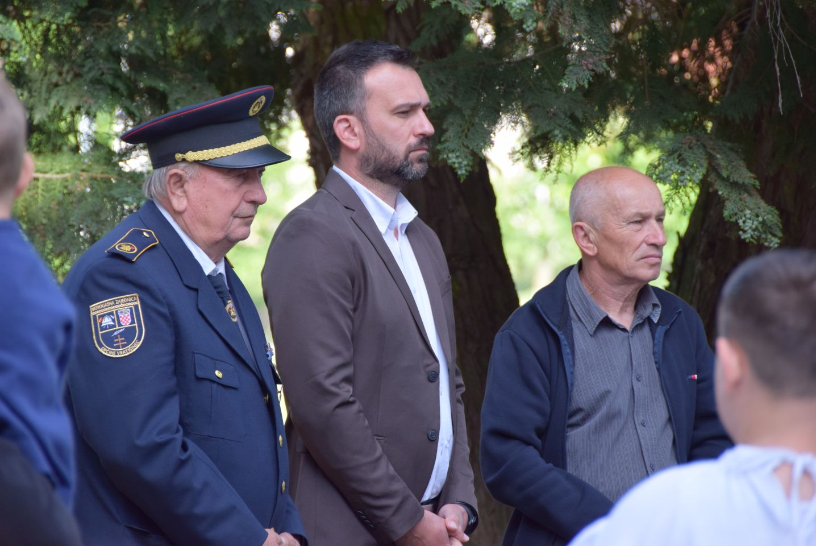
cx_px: 408
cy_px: 273
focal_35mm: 300
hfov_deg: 6.9
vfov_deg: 4.6
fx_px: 6805
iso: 400
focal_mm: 200
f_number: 5.6
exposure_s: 1/320
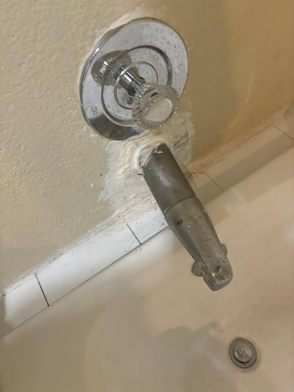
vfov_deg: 67.3
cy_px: 196
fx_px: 294
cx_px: 147
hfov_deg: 53.1
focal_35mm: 26
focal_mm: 5.96
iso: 400
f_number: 1.6
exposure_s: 1/60
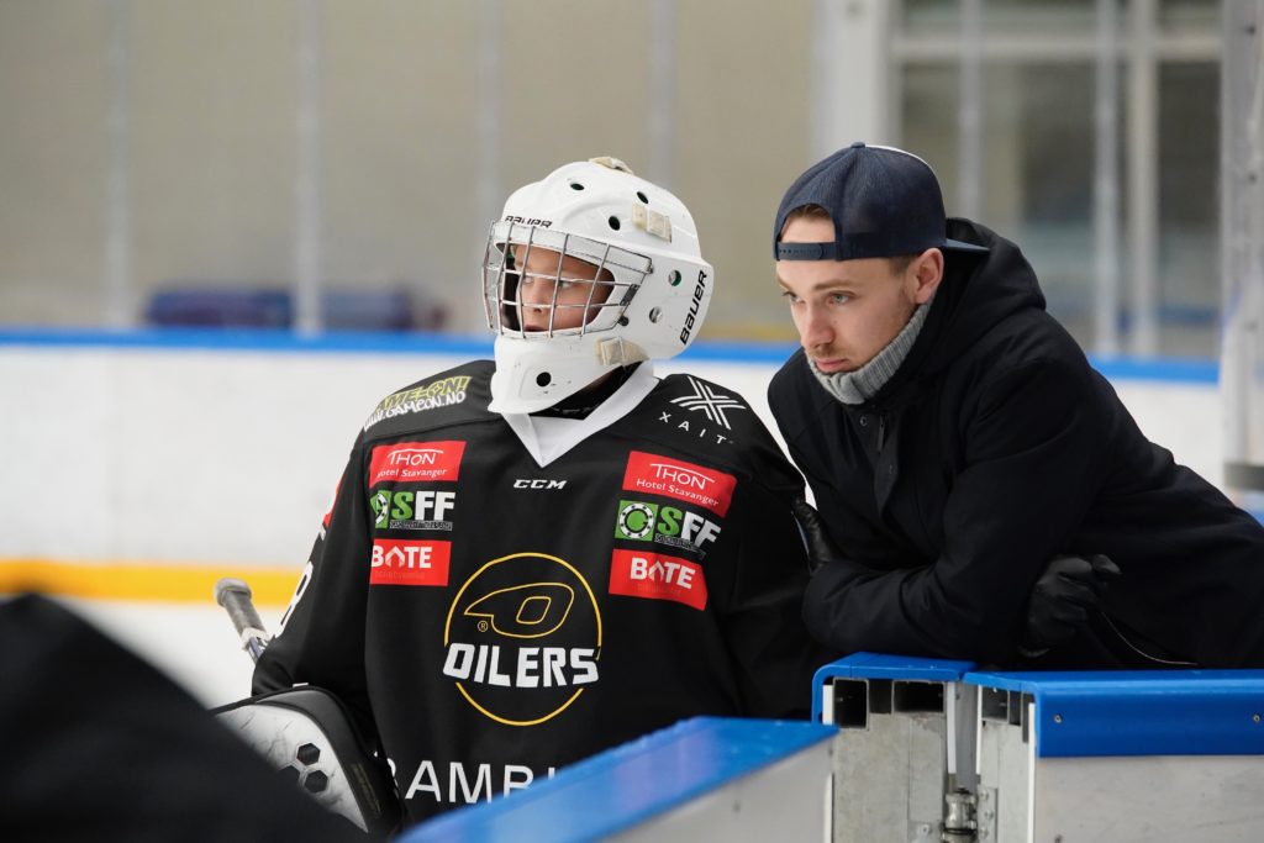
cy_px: 422
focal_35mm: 200
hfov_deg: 10.3
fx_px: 7023
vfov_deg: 6.9
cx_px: 632
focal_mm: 200
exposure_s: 1/500
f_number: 5
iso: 8000
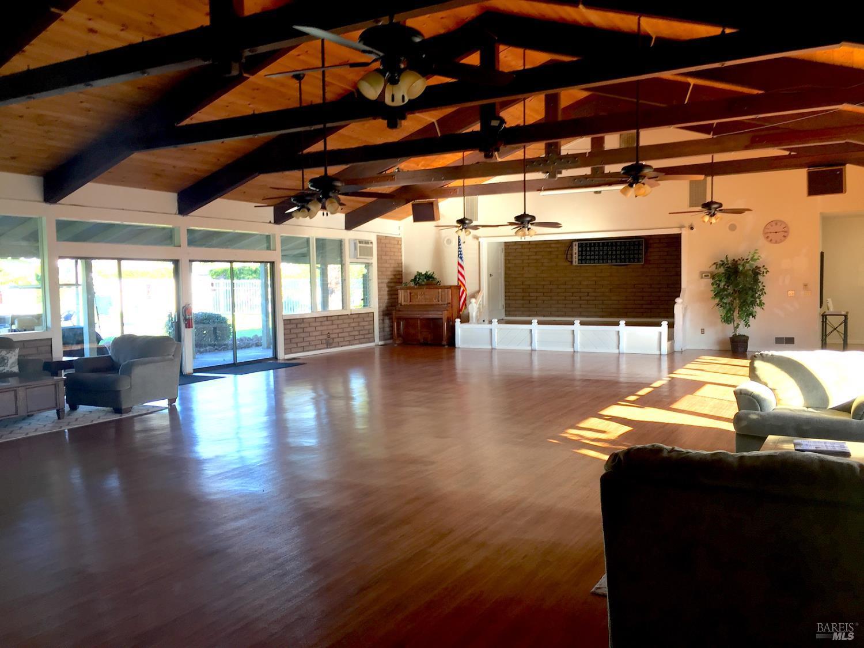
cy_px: 324
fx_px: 724
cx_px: 432
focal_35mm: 29
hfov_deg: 61.7
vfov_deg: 48.2
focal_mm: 4.15
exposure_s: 1/40
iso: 32
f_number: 2.2
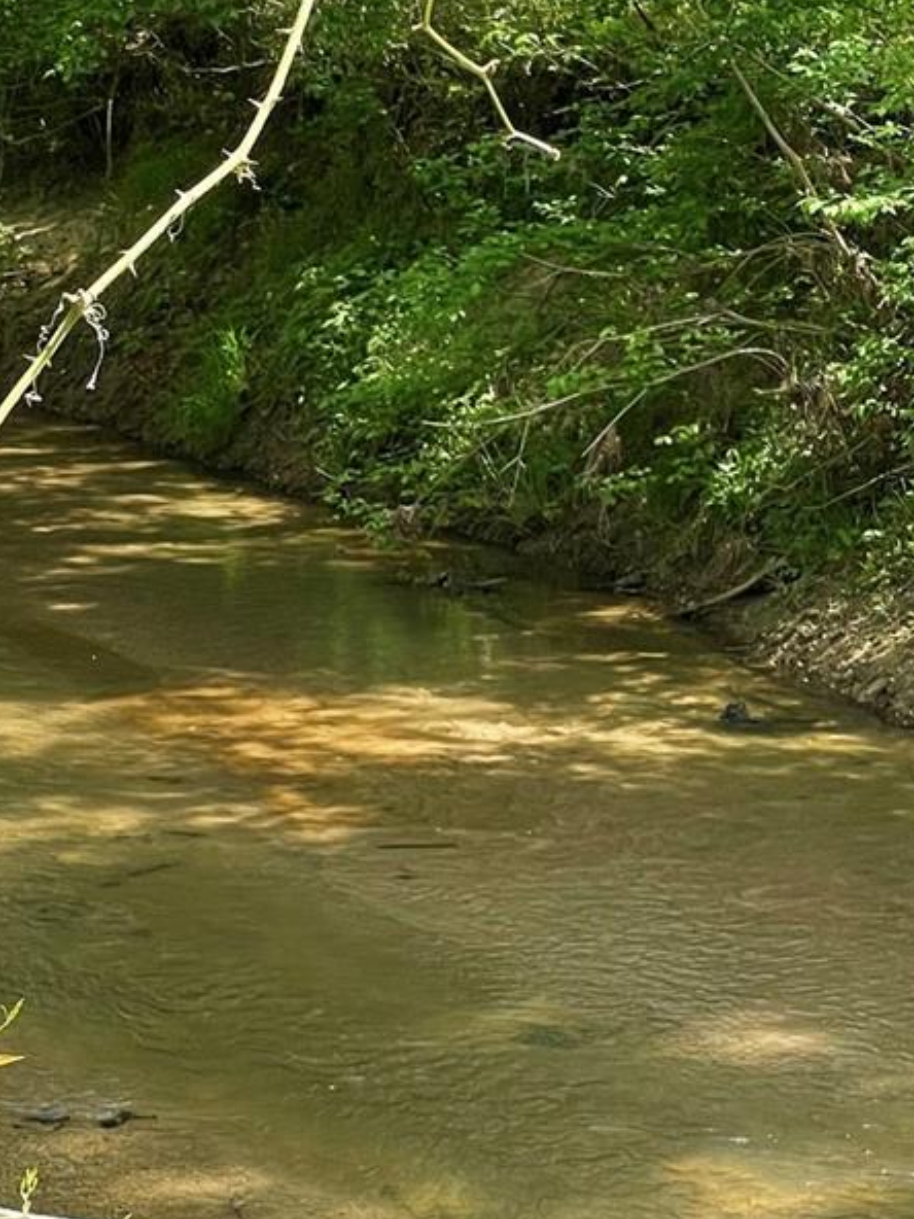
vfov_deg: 14.6
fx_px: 4753
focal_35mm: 135
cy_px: 704
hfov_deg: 10.9
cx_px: -45
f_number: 2
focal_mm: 6
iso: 25
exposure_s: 1/329
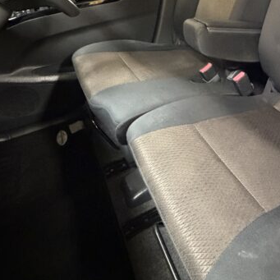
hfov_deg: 50.1
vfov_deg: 51.4
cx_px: 246
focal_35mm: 29
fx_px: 265
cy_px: 48
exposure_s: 1/33
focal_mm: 2.22
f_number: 2.2
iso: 1600
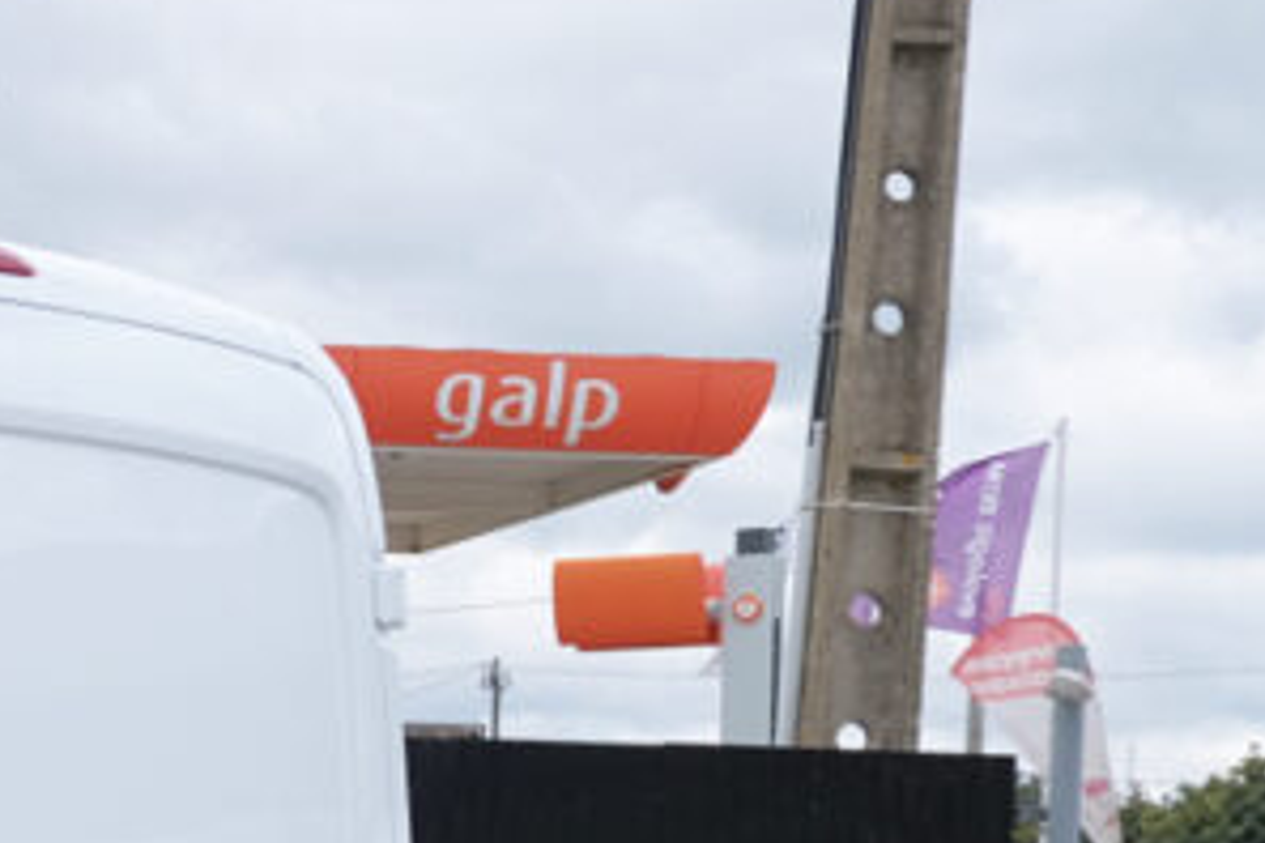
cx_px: -699
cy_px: 1118
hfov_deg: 18.0
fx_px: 3514
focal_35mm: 100
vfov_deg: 13.2
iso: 160
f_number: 9
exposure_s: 1/160
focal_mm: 19.2
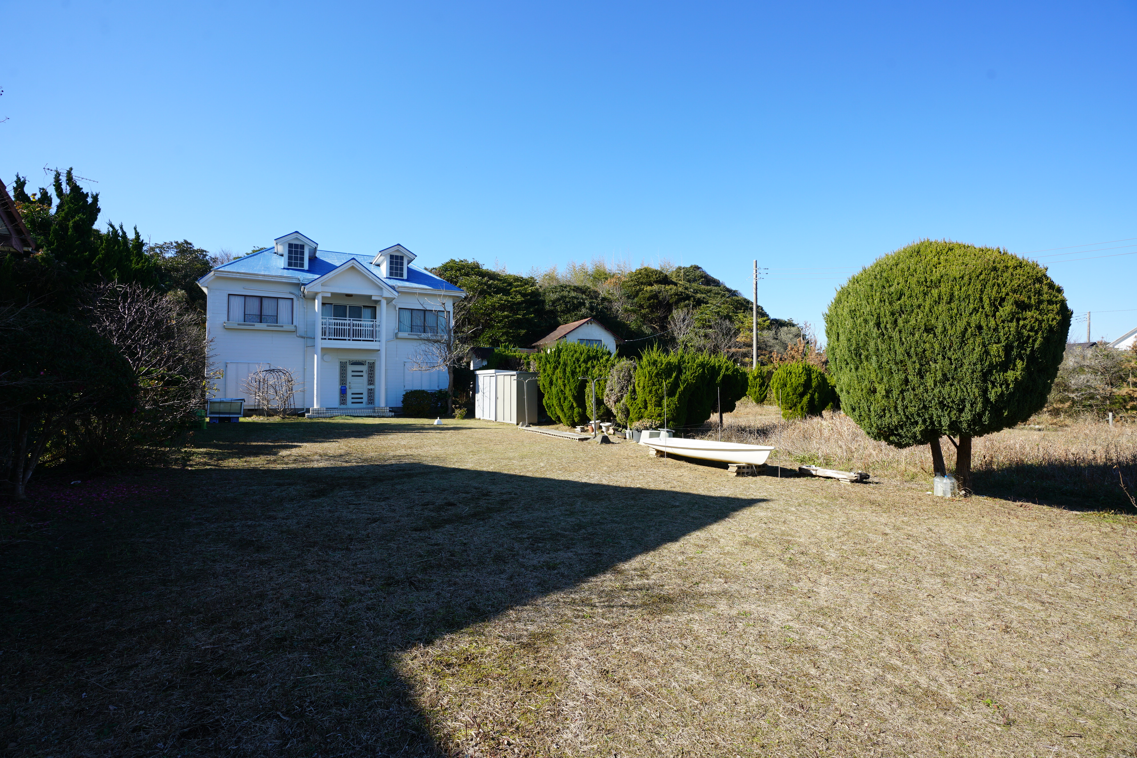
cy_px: 379
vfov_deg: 73.7
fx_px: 505
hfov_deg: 96.7
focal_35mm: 16
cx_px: 568
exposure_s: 1/125
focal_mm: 16
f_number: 8
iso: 100
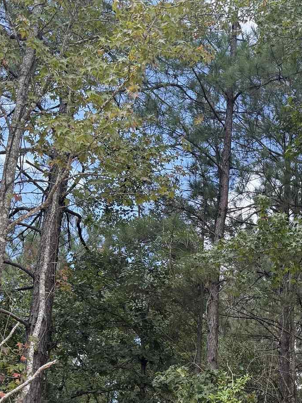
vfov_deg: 29.7
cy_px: 398
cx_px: 282
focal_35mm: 61
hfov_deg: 23.3
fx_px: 709
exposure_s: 1/822
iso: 100
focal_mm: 6.76
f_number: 1.78
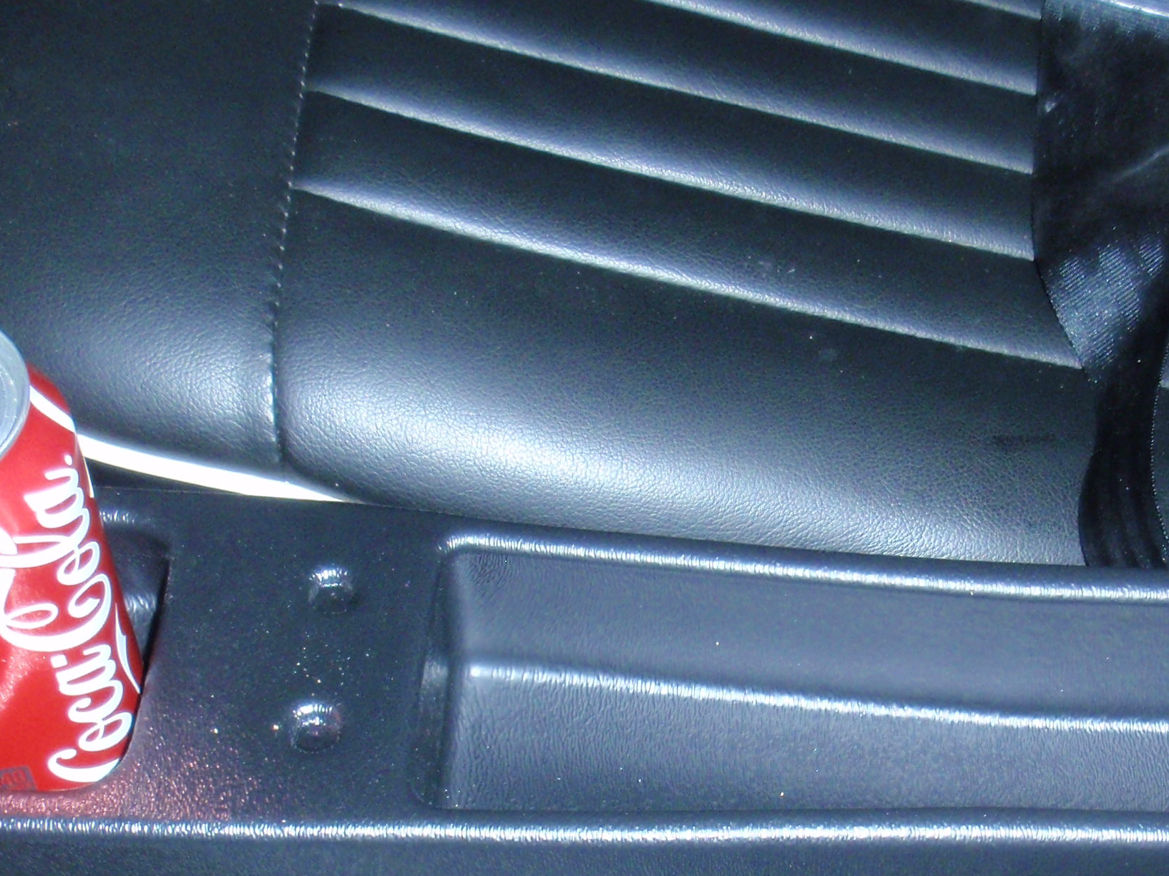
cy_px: 763
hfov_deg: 28.5
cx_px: 714
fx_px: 2296
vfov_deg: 21.2
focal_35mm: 68
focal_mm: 5
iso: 100
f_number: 3.2
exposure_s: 1/30
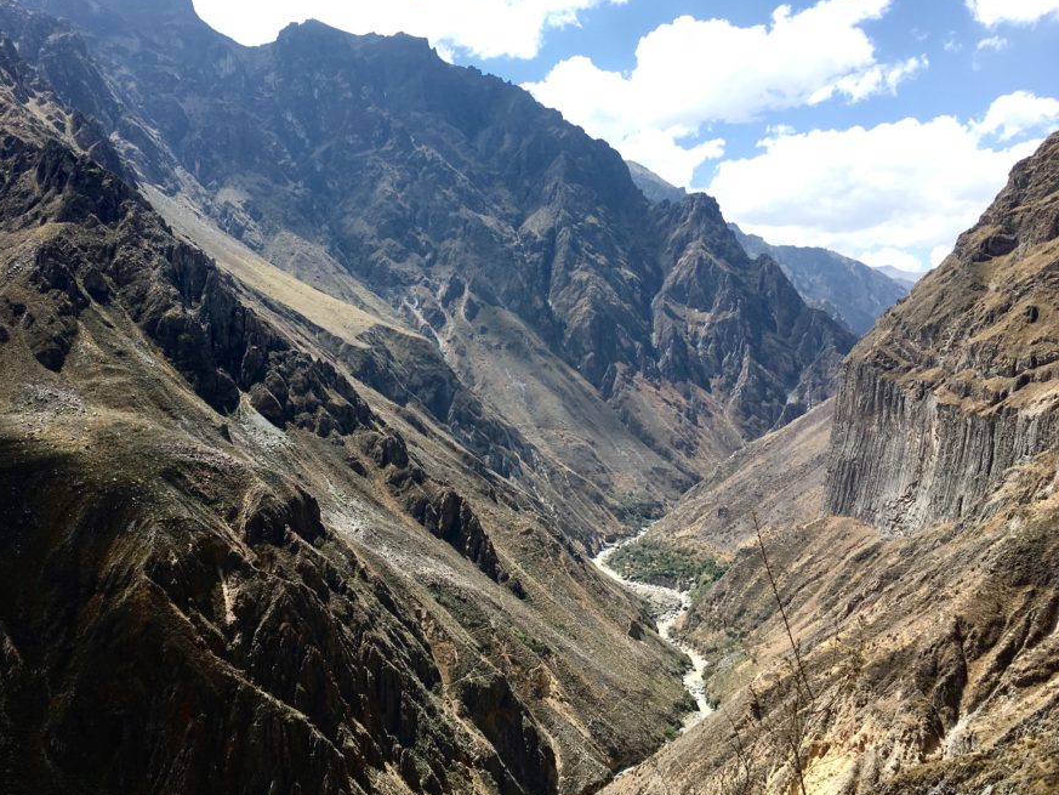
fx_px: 1040
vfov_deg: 41.8
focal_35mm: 34
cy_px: 421
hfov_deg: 53.8
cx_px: 467
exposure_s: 1/1350
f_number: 2.2
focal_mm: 4.15
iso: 25
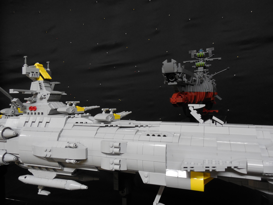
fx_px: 197
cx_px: 136
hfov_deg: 69.4
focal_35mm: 25
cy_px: 102
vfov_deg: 54.9
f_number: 3.3
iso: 400
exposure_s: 1/13
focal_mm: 4.5
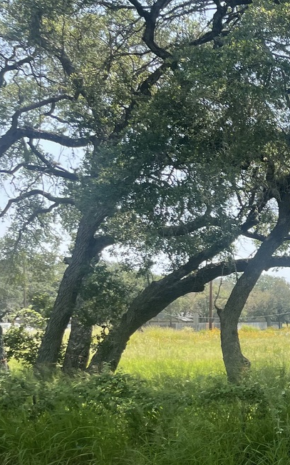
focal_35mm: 61
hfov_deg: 17.7
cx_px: 500
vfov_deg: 33.0
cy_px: 333
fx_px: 771
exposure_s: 1/1531
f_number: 1.6
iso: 32
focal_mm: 4.2
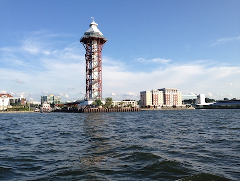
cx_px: 120
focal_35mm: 33
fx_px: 229
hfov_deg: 55.3
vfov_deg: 43.0
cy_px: 90
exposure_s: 1/1466
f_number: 2.4
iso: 50
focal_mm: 4.13
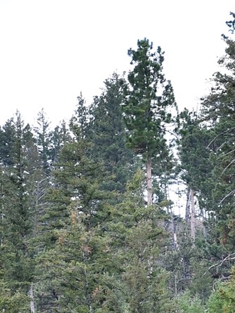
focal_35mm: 611
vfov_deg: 3.2
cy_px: 431
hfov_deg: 2.4
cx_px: 679
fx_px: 5528
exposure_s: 1/250
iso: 450
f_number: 4.8
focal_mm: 86
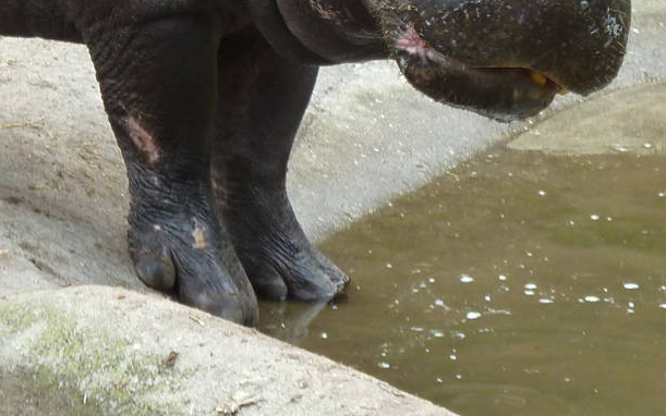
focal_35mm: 250
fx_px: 4538
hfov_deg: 8.4
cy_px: -64
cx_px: 233
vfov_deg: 5.2
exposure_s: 1/40
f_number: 4.3
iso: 80
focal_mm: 14.7
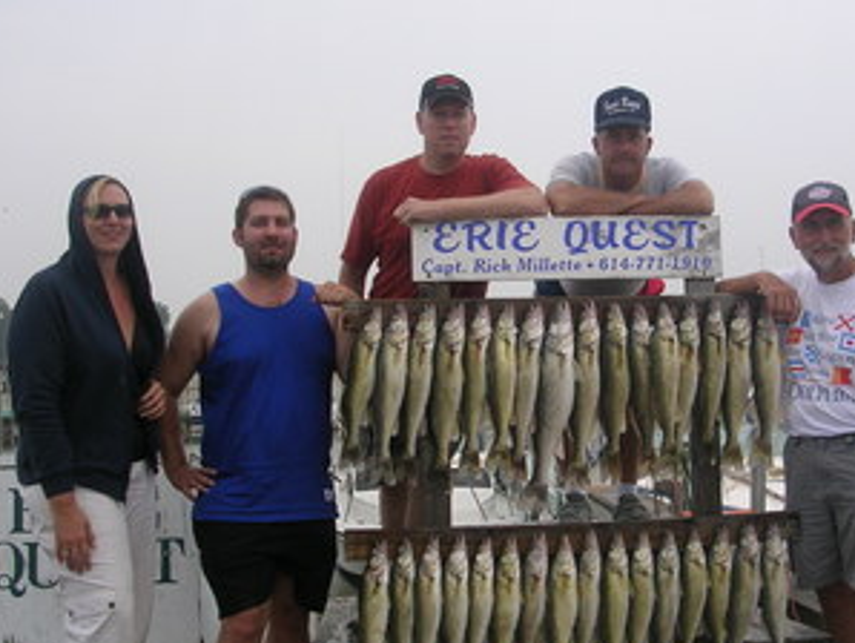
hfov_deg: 37.2
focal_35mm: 51
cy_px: 359
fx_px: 1261
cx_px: 551
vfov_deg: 28.6
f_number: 2.8
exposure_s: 1/530
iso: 50
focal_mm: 5.8
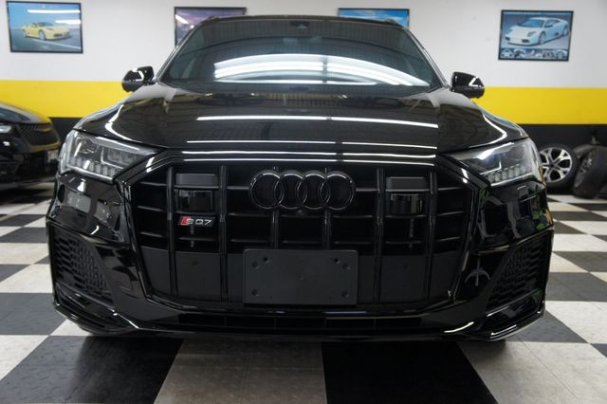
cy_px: 202
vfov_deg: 38.3
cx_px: 304
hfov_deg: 55.1
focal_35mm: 34
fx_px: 581
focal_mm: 23
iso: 500
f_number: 4
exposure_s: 1/40
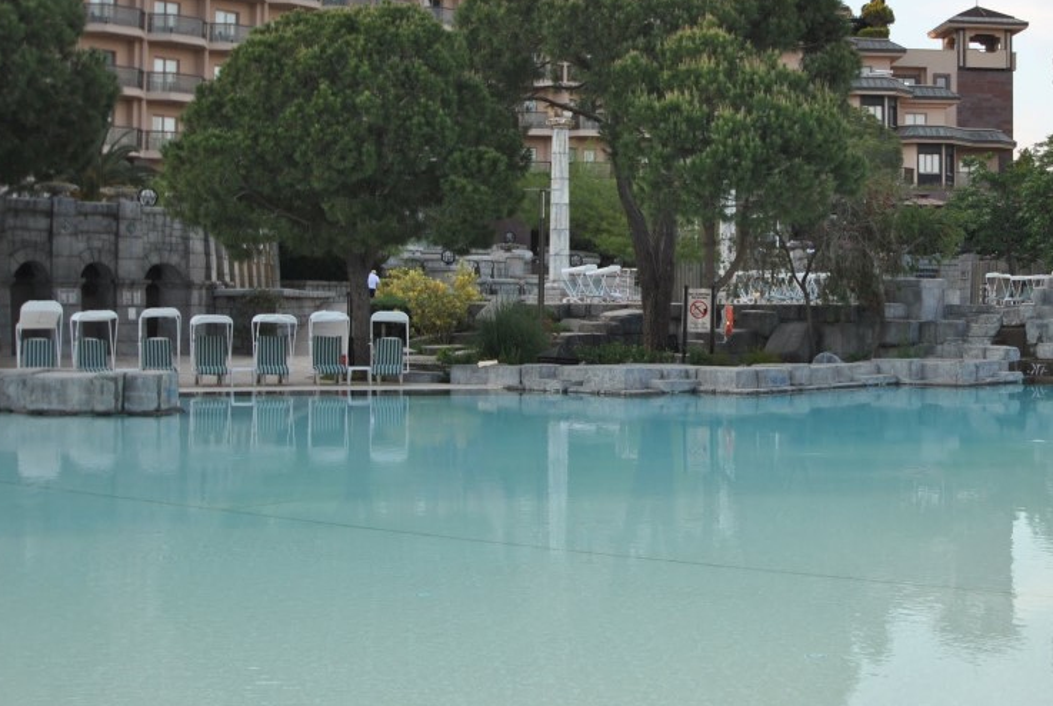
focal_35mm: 56
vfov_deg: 24.2
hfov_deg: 34.9
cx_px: 778
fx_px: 1641
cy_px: 277
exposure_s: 1/200
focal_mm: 24
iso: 100
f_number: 5
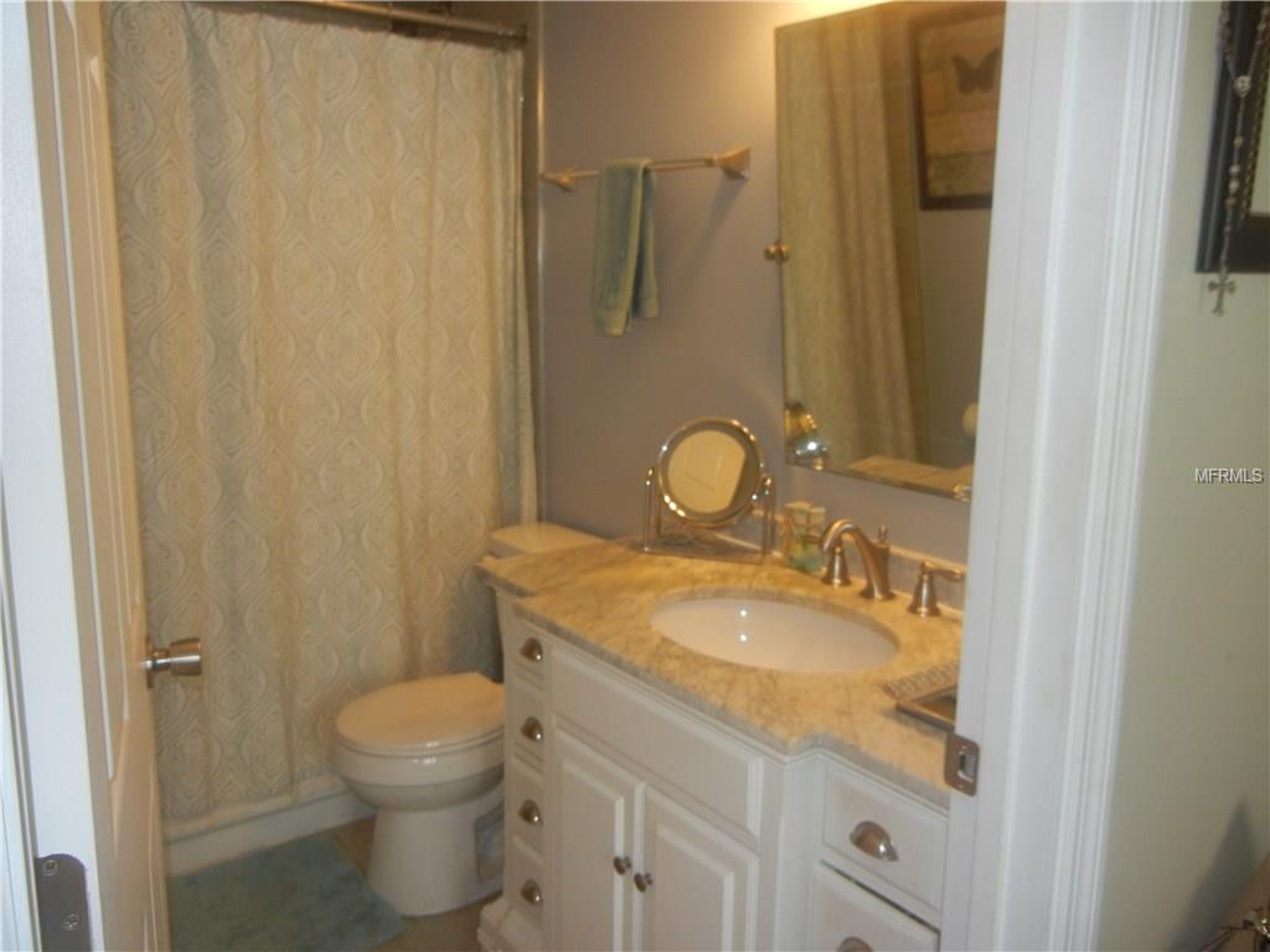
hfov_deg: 60.0
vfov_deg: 46.8
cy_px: 476
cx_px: 635
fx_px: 1101
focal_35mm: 30
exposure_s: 1/30
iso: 200
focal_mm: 5.4
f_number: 3.5
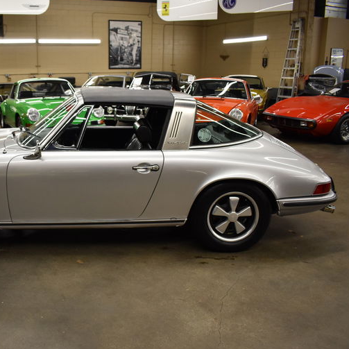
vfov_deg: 47.2
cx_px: 92
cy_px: 174
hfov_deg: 45.7
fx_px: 399
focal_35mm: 35
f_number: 3.5
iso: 800
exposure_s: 1/160
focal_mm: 18
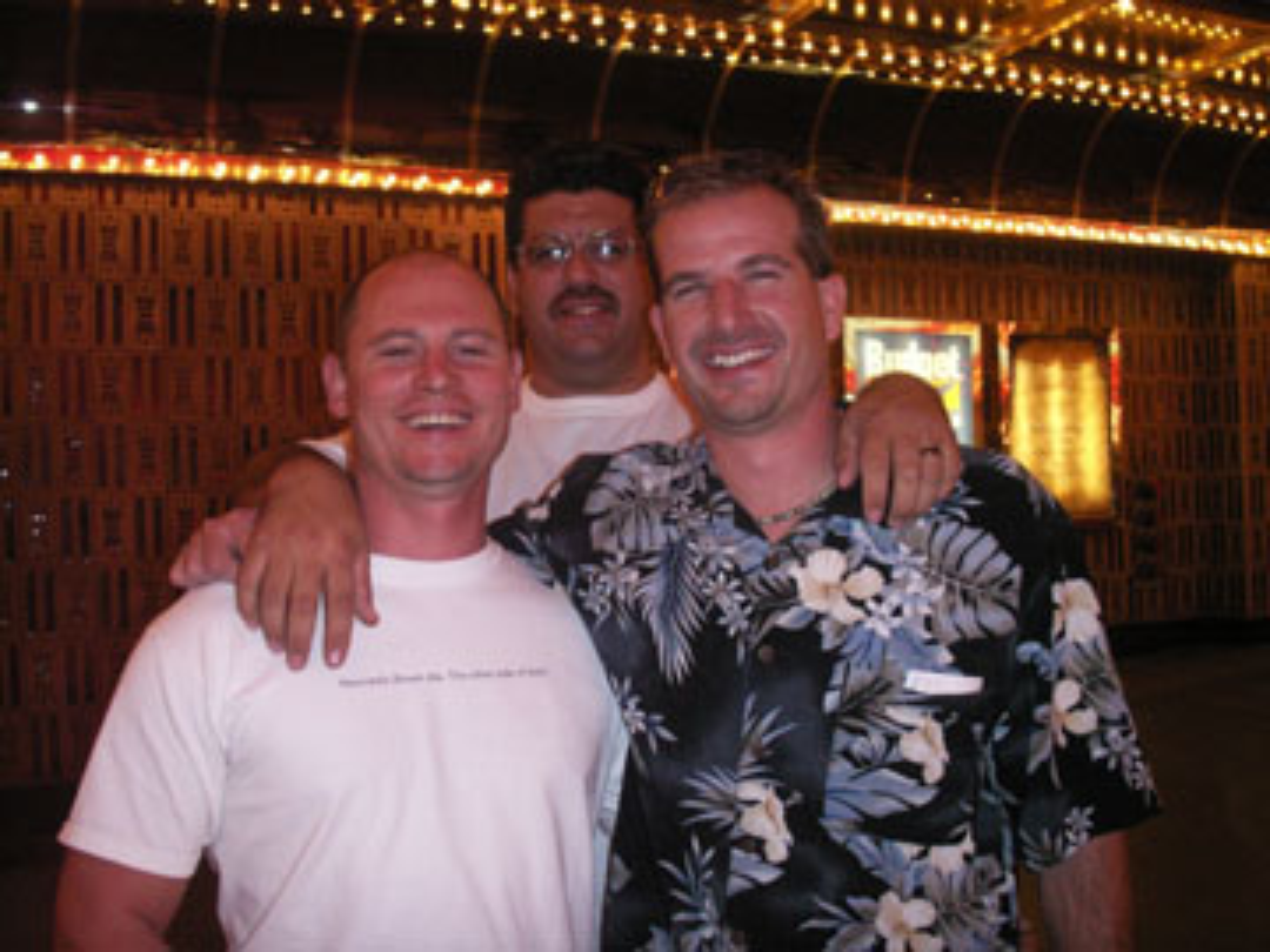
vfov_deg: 38.7
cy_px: 476
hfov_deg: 50.1
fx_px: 1357
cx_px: 635
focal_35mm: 37
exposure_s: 1/40
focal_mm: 7.7
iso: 160
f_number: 3.5
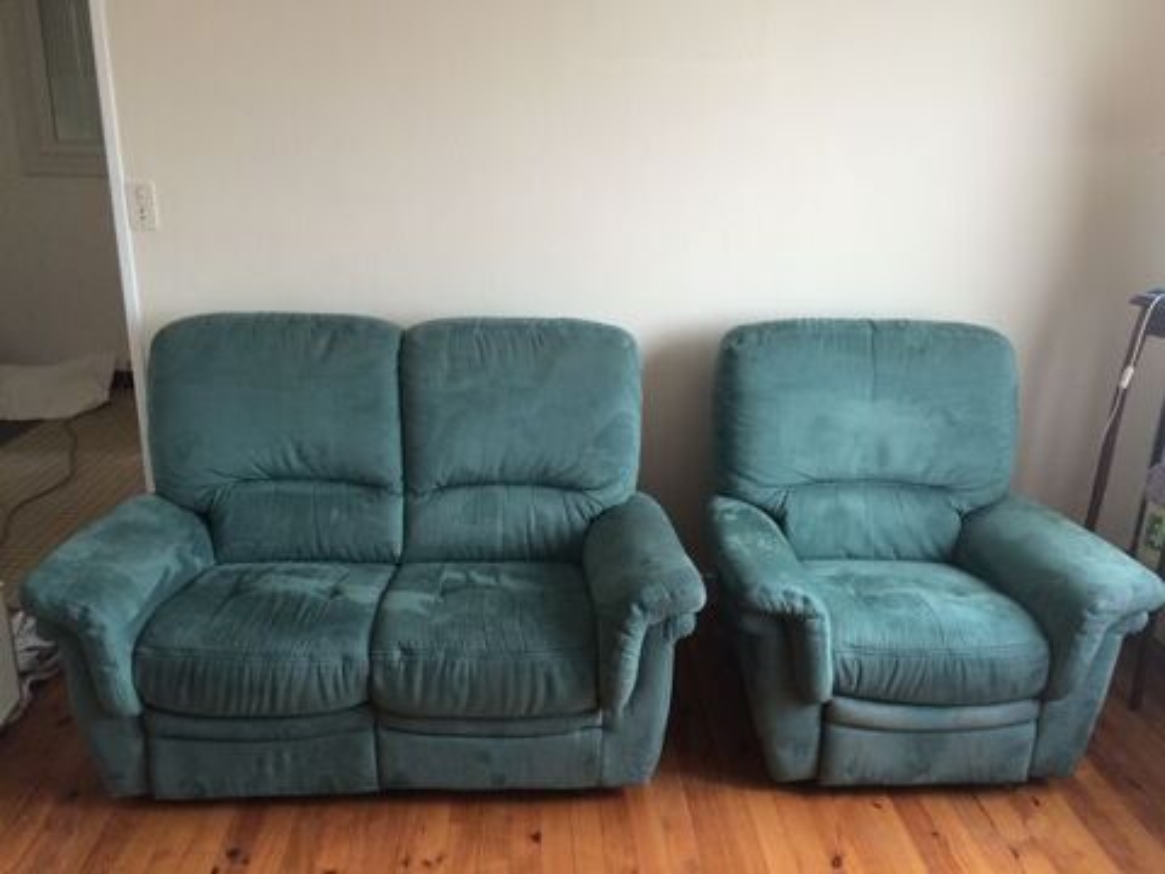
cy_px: 437
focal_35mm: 29
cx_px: 582
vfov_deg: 48.2
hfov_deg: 61.7
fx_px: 976
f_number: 2.2
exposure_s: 1/30
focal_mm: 4.15
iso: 40
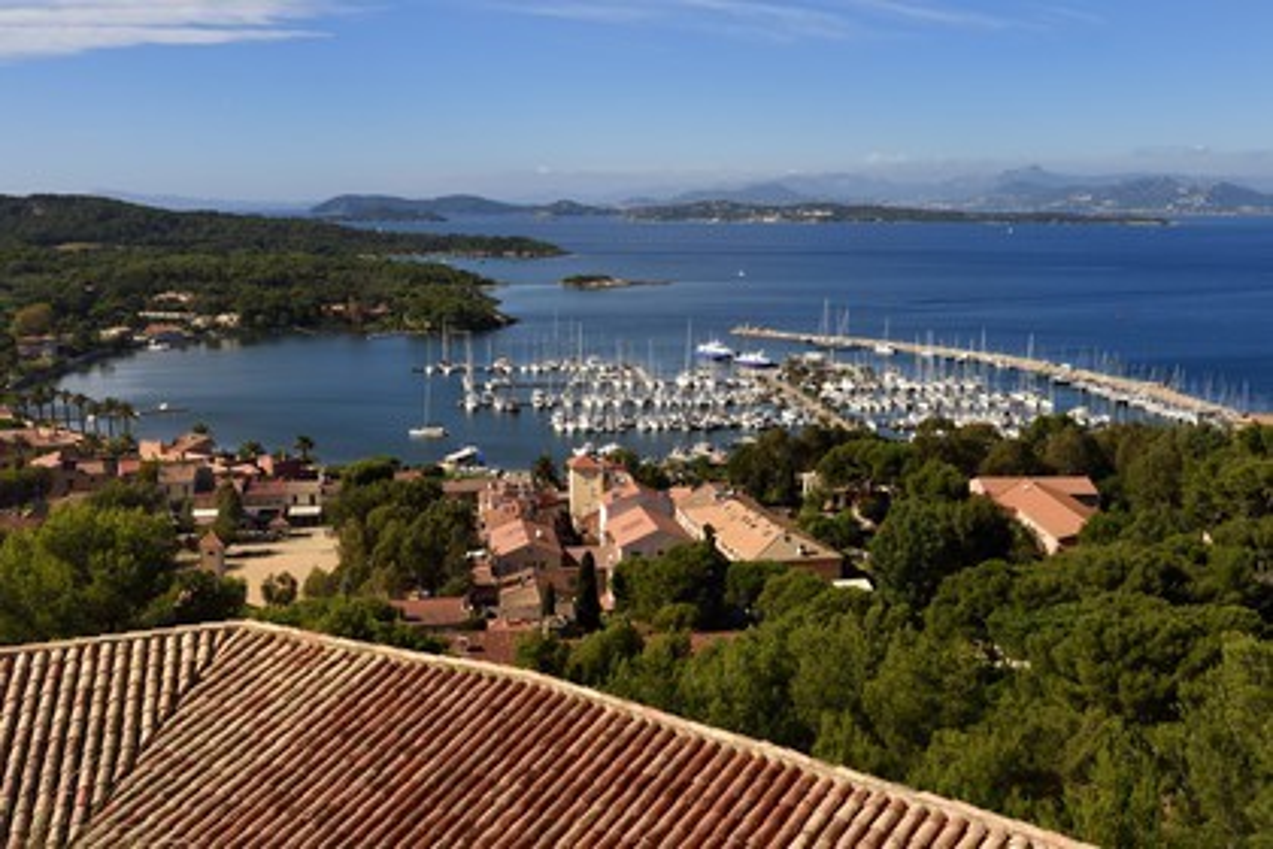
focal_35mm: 36
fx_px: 1273
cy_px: 424
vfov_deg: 36.9
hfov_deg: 53.1
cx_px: 636
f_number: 11
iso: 200
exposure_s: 1/320
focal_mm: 36
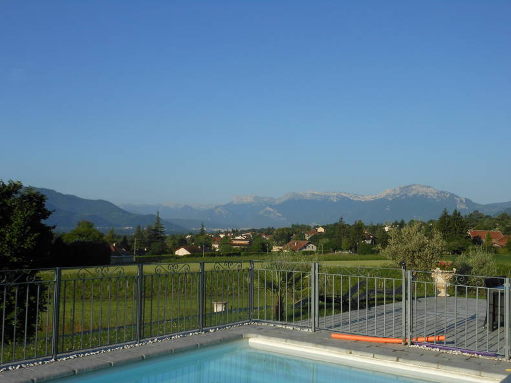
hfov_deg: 47.9
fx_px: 576
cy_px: 192
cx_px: 256
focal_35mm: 39
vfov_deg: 36.8
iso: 80
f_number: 4.3
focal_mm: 6.9
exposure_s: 1/640
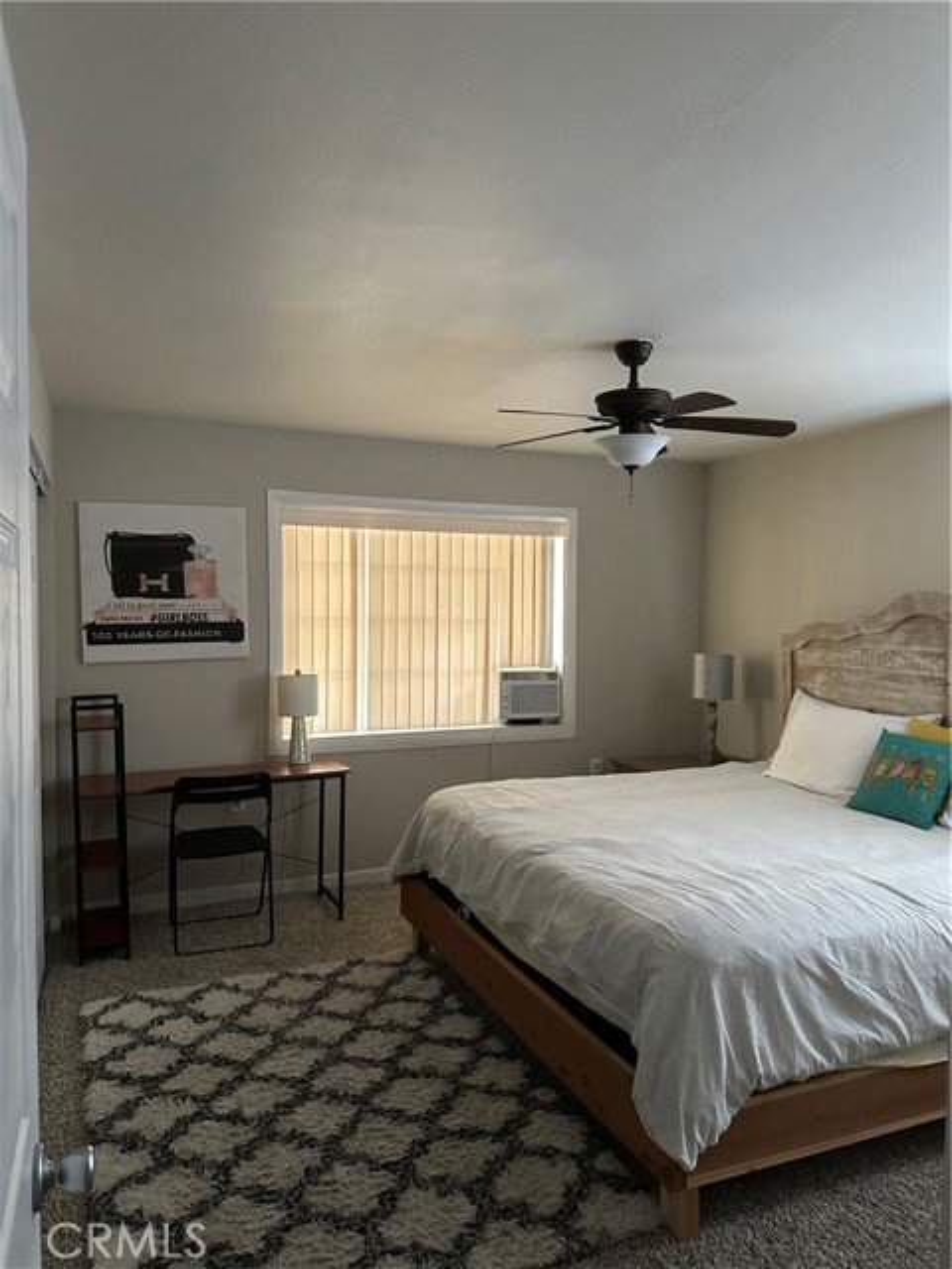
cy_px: 634
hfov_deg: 56.8
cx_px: 476
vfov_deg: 71.6
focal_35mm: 24
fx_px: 880
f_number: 1.78
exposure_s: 1/40
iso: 640
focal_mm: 6.86
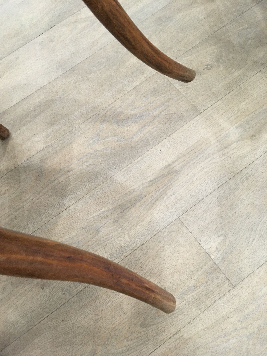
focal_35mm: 29
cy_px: 178
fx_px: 298
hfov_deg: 48.2
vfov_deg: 61.7
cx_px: 134
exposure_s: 1/25
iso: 200
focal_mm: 4.15
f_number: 2.2
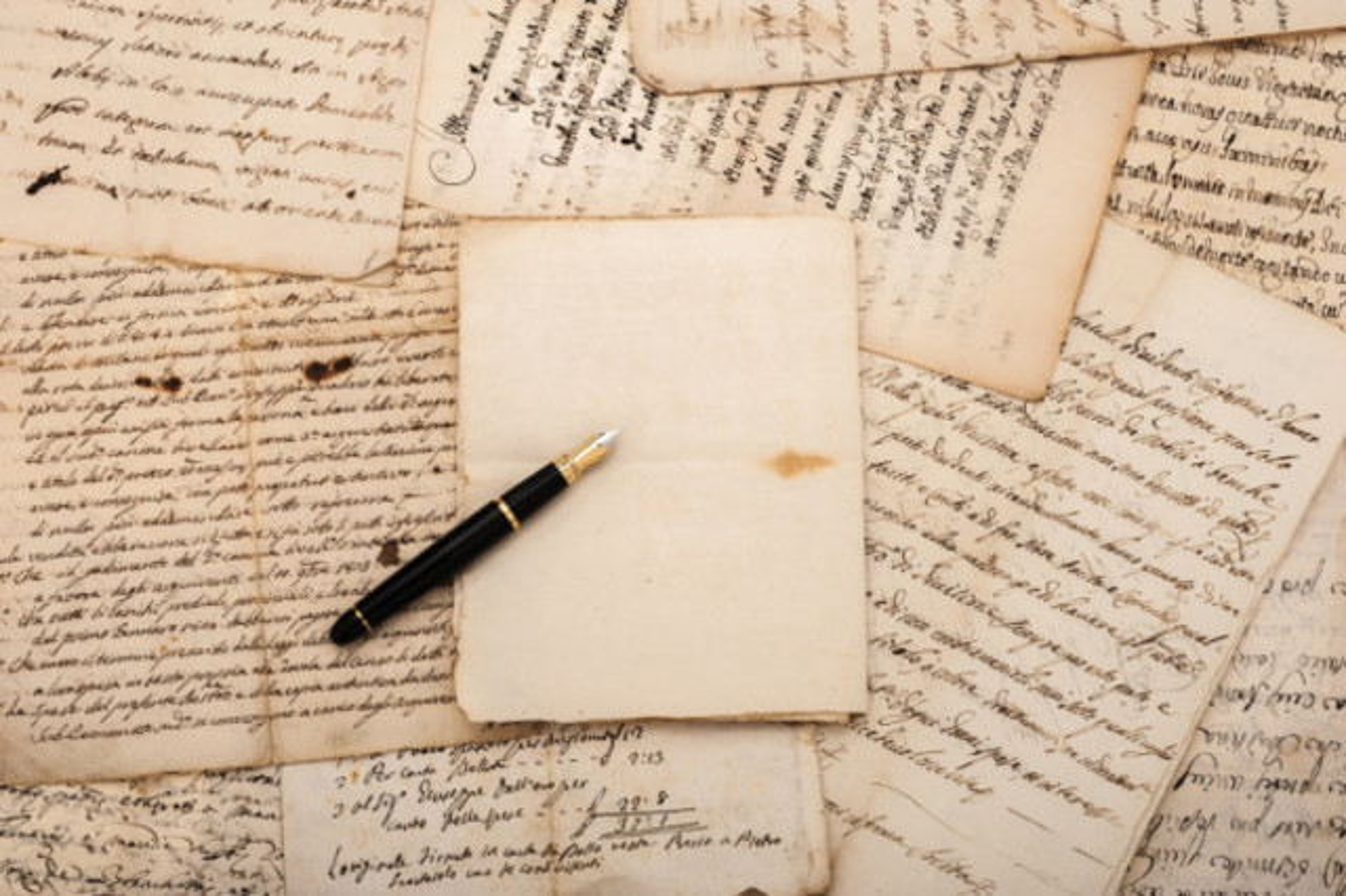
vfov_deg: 22.6
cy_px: 448
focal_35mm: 60
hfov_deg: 33.4
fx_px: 2242
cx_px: 673
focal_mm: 60
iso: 200
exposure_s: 1/200
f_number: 18
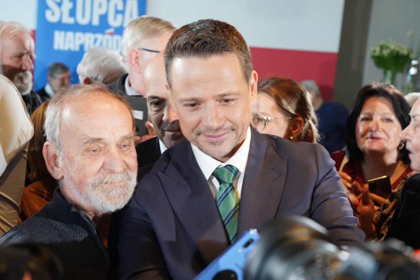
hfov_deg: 32.4
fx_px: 723
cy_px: 140
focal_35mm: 62
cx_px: 210
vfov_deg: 21.9
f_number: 5.6
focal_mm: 62
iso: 1600
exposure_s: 1/100
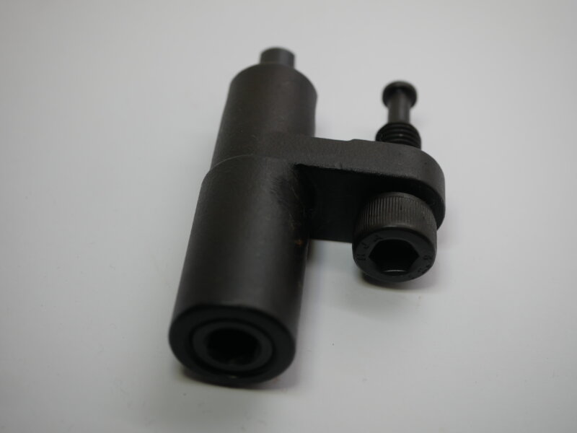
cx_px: 288
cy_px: 216
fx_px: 1000
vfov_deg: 24.4
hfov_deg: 32.2
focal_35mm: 60
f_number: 4
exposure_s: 1/200
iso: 200
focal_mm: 30
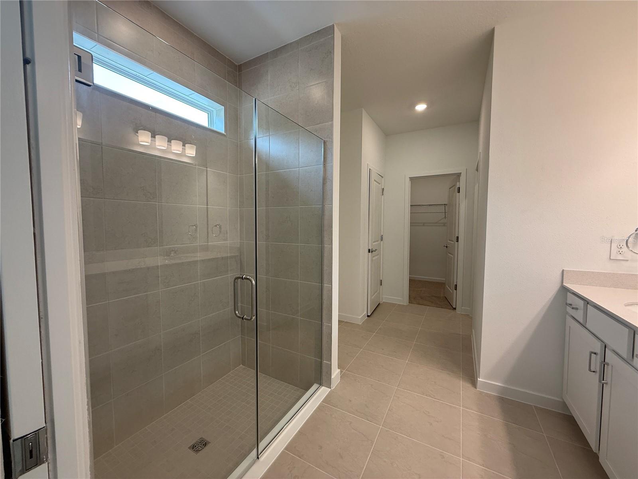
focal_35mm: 14
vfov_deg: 85.7
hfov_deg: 102.1
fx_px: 258
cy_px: 240
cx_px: 319
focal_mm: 2.22
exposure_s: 1/120
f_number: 2.2
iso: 125
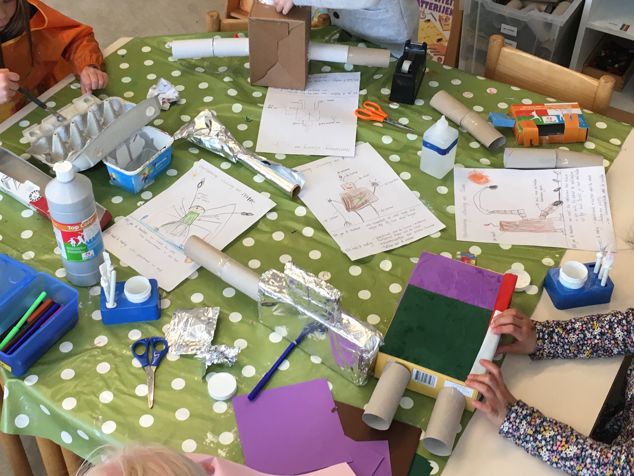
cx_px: 281
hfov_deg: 38.9
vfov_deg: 29.6
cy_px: 191
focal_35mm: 49
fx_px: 898
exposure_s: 1/33
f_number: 2.2
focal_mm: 4.15
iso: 32
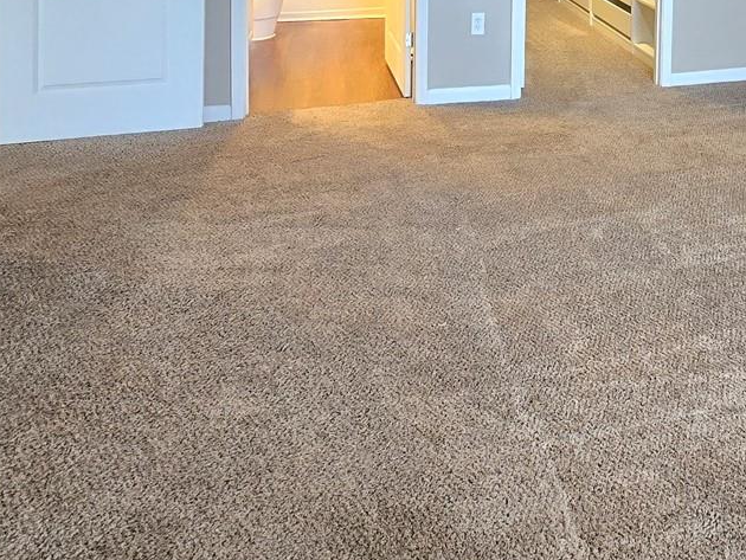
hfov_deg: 52.4
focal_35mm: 33
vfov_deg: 33.4
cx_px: 577
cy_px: -140
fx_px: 711
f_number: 2.2
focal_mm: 2.2
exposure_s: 1/60
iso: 640
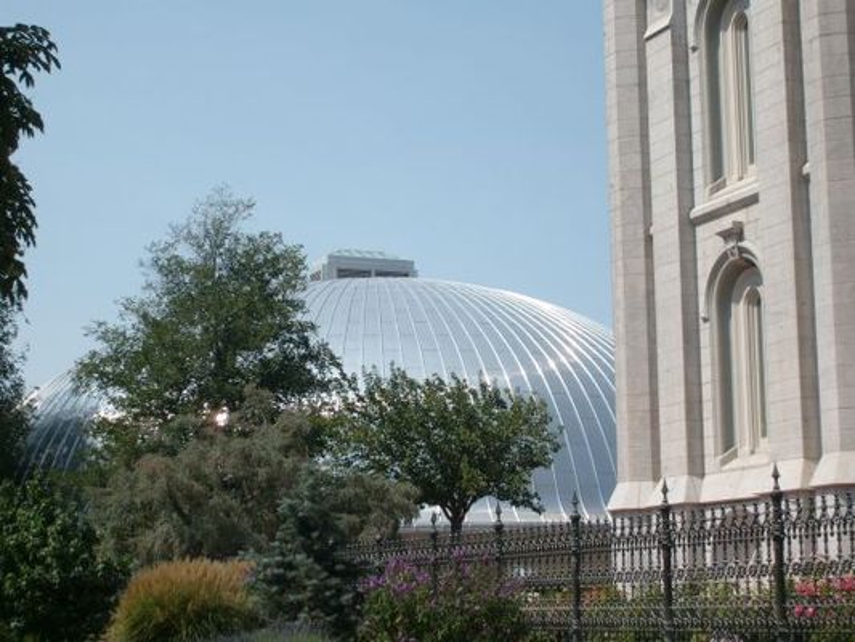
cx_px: 428
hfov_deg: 27.0
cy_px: 321
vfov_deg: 20.4
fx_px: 1779
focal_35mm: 72
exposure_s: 1/250
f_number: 9.8
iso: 80
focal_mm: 12
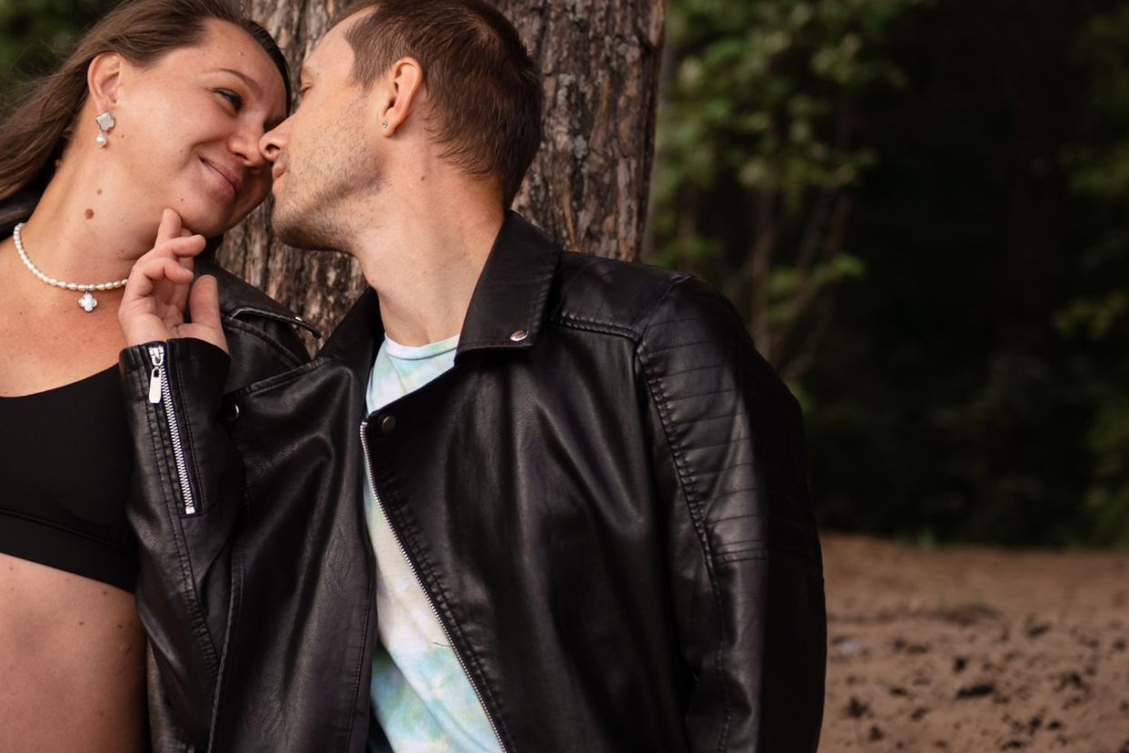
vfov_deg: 11.8
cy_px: 276
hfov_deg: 17.6
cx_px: 452
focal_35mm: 116
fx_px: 3638
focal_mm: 56
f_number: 2.8
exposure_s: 1/640
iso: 100
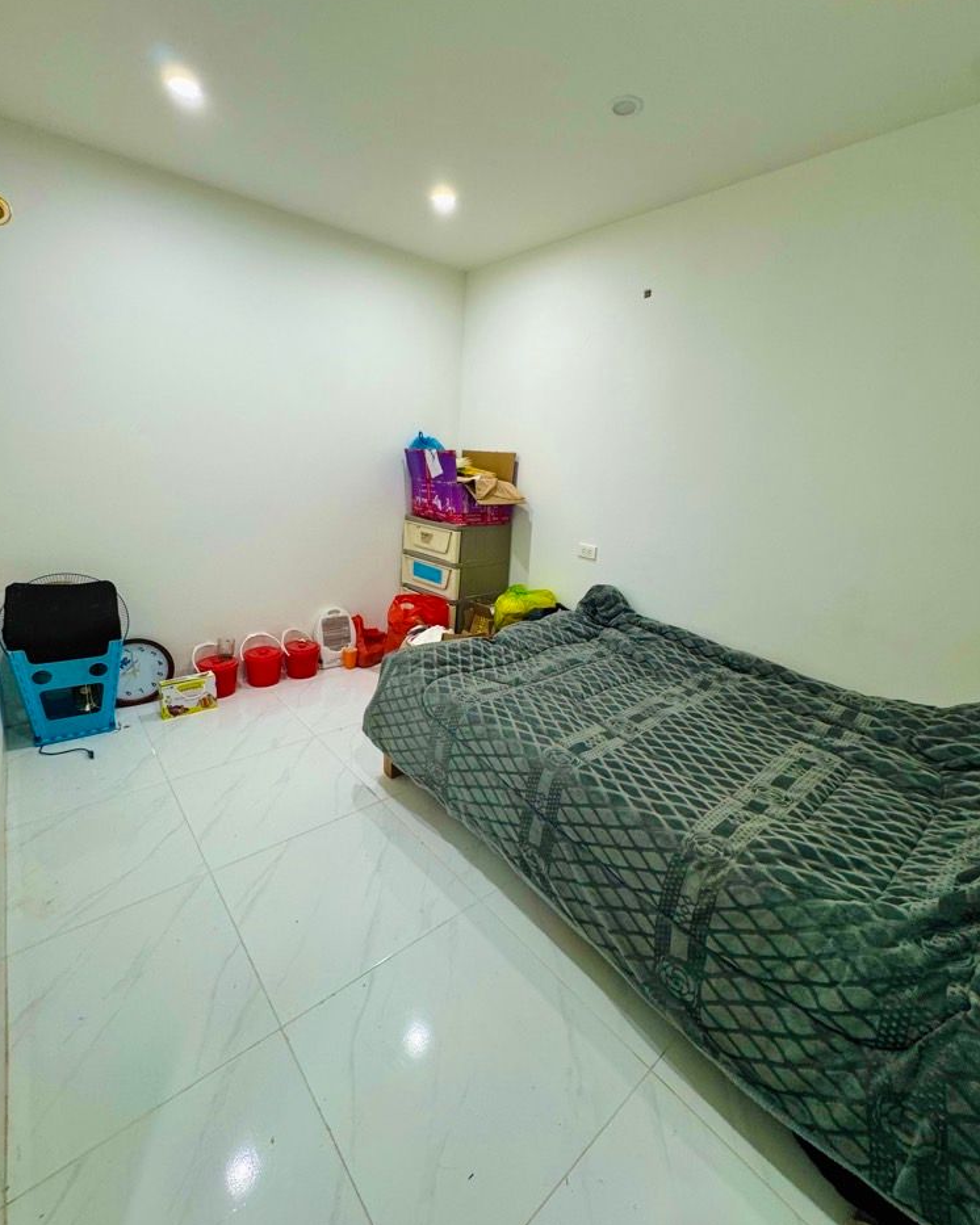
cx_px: 498
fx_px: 544
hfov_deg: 84.0
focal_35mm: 15
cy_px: 579
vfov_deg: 96.7
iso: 160
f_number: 2.2
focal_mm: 2.22
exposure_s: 1/100
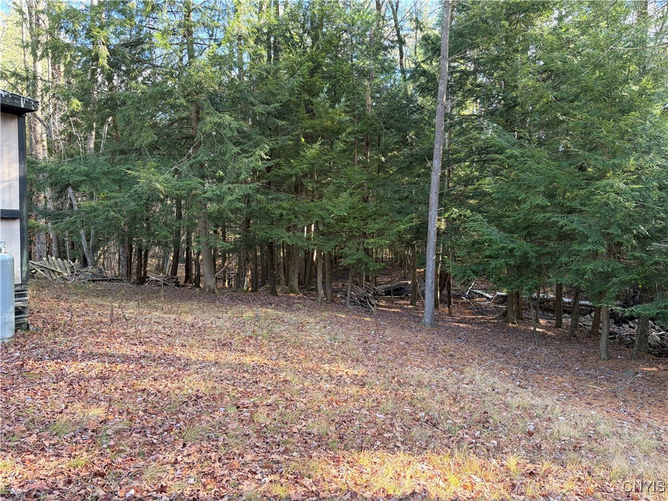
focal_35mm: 26
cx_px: 334
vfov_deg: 53.1
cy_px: 250
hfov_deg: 67.3
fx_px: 502
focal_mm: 5.96
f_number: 1.6
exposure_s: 1/122
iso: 80
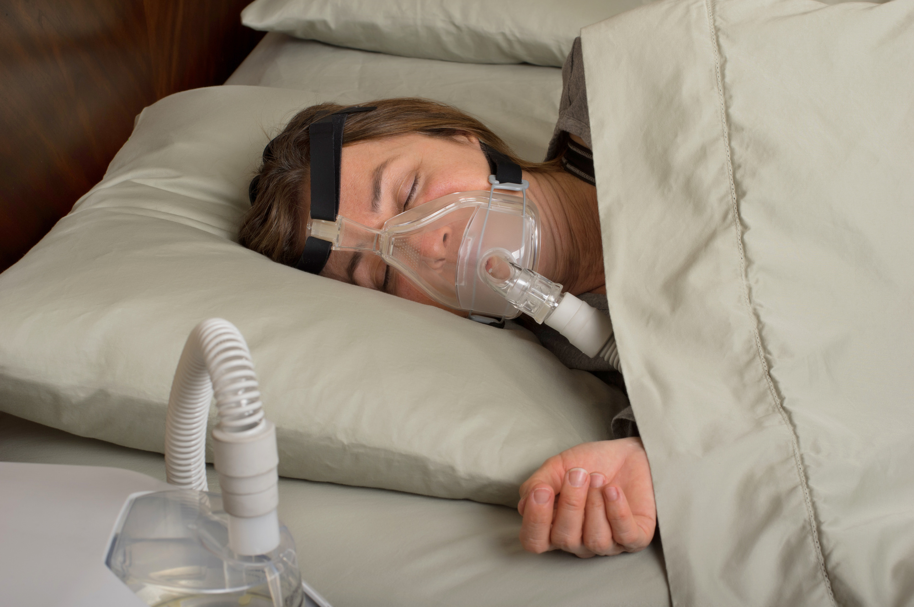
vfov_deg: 18.1
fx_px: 1902
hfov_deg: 27.0
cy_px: 304
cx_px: 457
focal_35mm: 75
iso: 100
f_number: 8
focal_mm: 50
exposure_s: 1/160
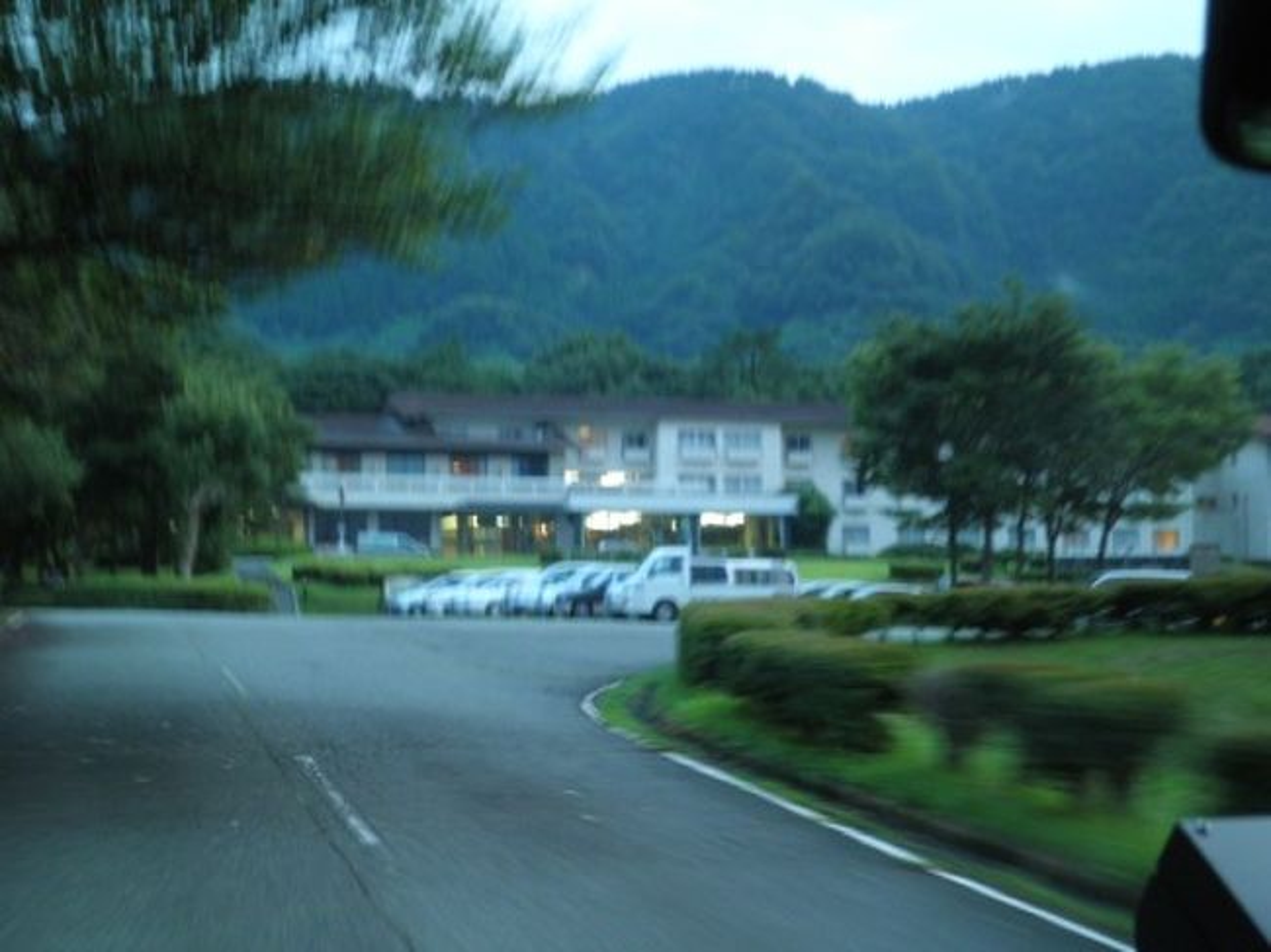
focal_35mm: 60
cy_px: 476
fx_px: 2202
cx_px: 636
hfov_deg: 32.2
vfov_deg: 24.4
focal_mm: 10.7
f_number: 3.9
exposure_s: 1/13
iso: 160
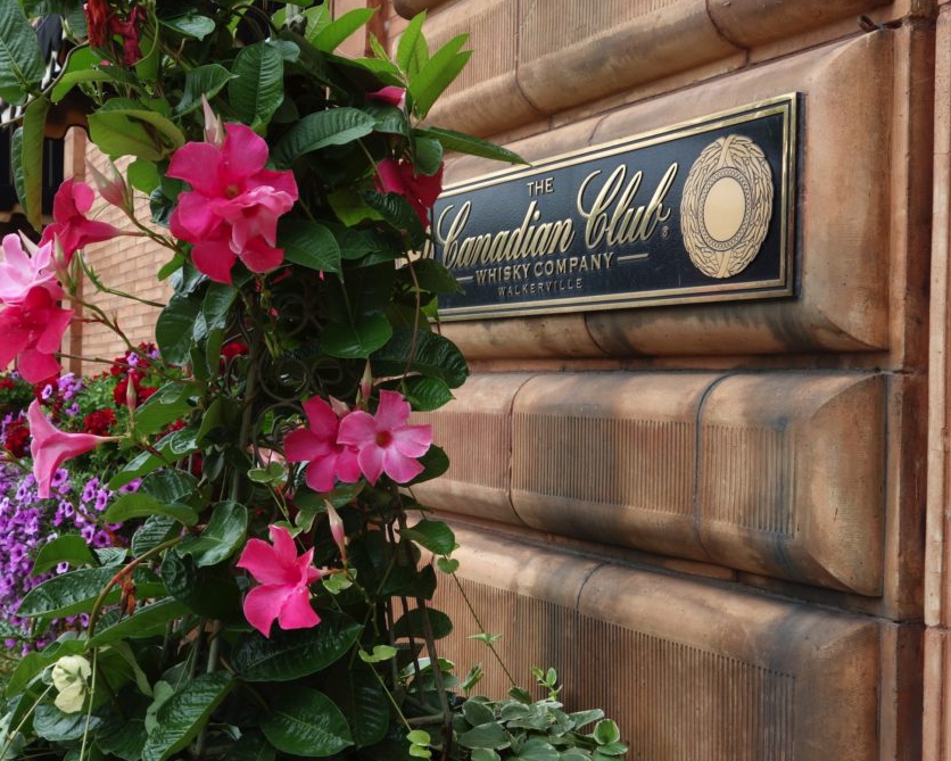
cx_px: 493
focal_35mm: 46
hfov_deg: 40.3
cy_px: 384
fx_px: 1295
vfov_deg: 32.8
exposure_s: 1/100
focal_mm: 14.93
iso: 125
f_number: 5.6
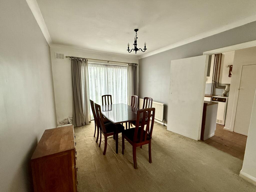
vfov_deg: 85.7
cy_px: 96
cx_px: 128
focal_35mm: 14
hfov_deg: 102.1
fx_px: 104
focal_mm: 2.22
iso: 640
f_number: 2.2
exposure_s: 1/60
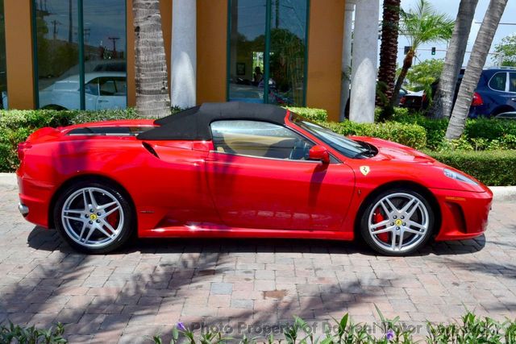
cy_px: 172
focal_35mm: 36
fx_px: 516
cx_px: 258
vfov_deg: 36.9
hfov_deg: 53.1
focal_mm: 24
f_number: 13
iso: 800
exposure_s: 1/640
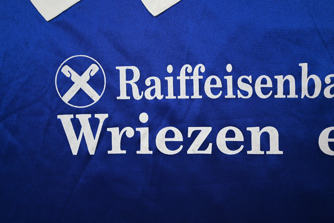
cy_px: 112
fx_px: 316
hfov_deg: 55.8
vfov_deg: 38.9
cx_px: 167
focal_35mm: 34
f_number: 5
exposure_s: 1/125
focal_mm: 34
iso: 200
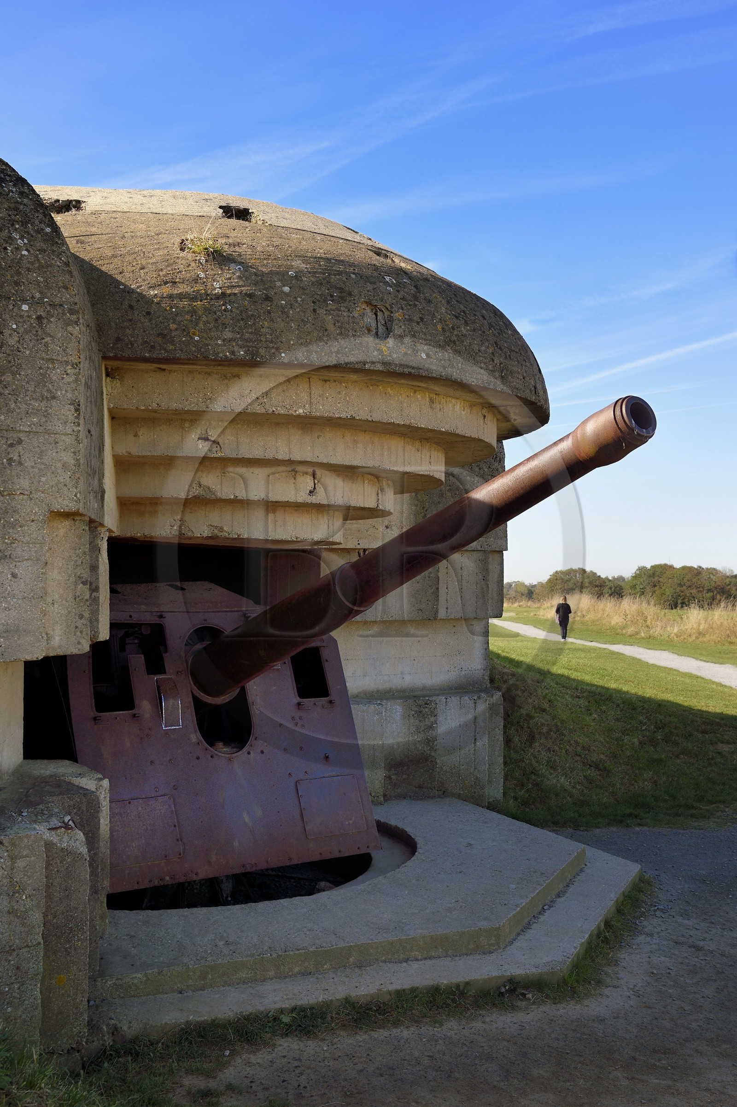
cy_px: 554
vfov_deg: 48.5
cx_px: 368
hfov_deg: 33.4
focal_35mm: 40
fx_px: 1229
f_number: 8
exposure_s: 1/200
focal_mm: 40
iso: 200
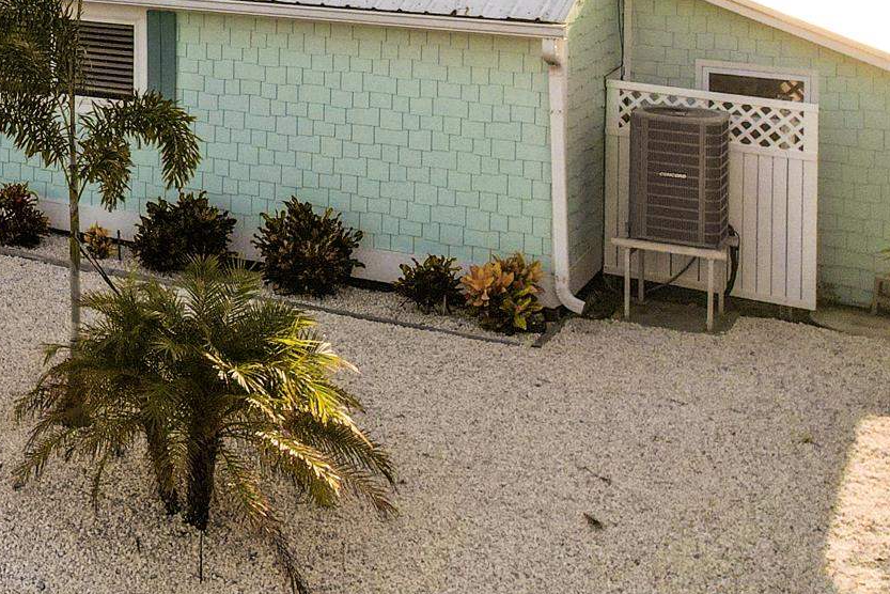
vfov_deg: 19.8
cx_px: -267
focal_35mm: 66
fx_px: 1632
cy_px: -52
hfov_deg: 26.0
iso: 100
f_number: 2.8
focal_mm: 8.38
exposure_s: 1/125
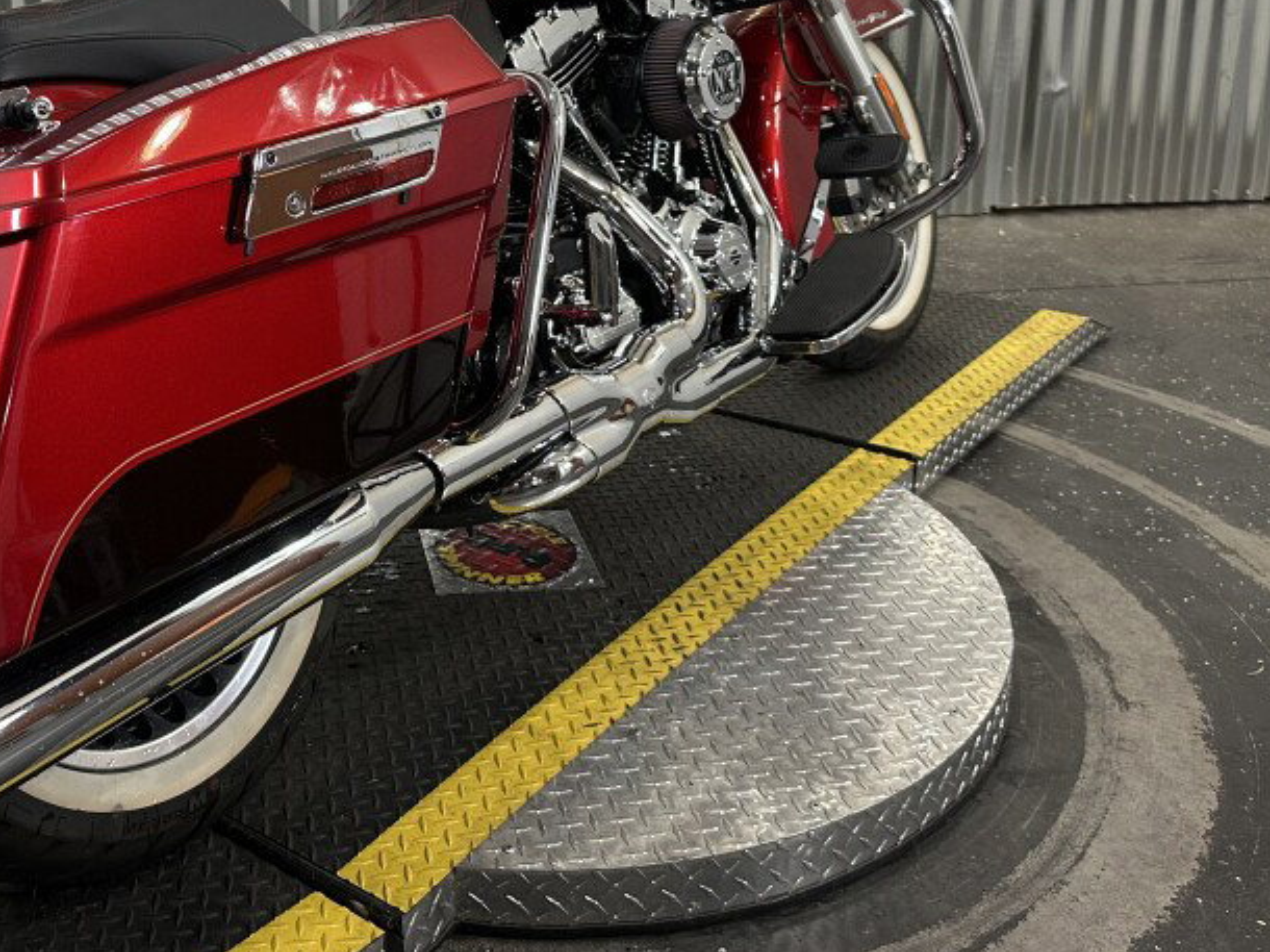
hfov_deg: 43.5
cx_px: 336
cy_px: 206
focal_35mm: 42
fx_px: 1540
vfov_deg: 33.4
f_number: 1.78
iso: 125
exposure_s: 1/60
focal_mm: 6.86
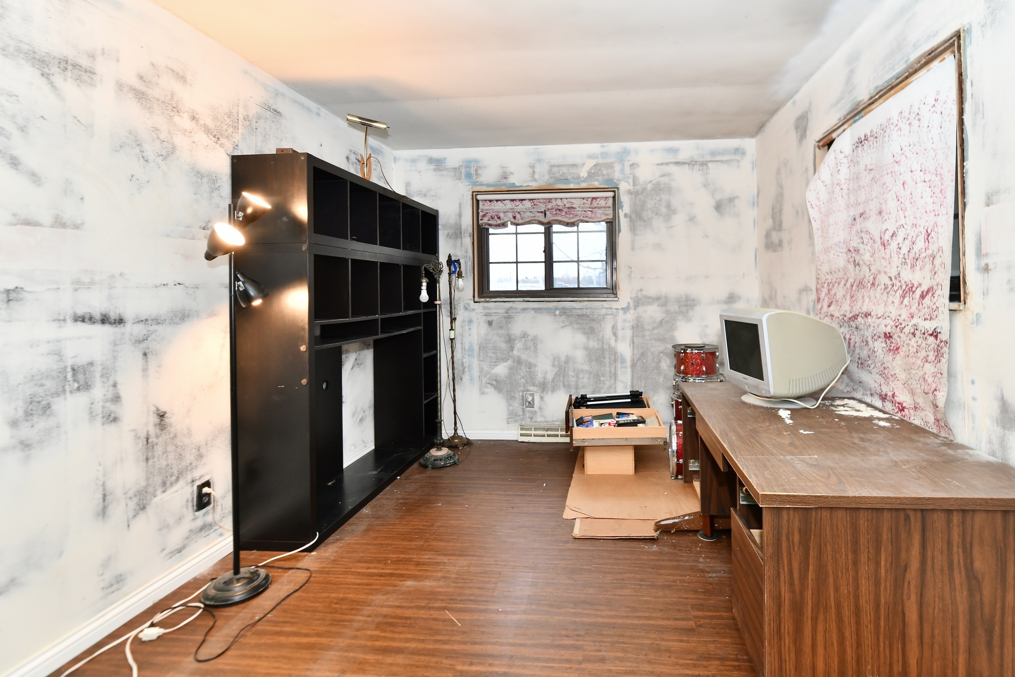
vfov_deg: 70.4
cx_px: 535
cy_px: 319
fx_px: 479
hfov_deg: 93.2
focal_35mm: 17
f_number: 6.3
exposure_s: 1/60
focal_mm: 14
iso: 640
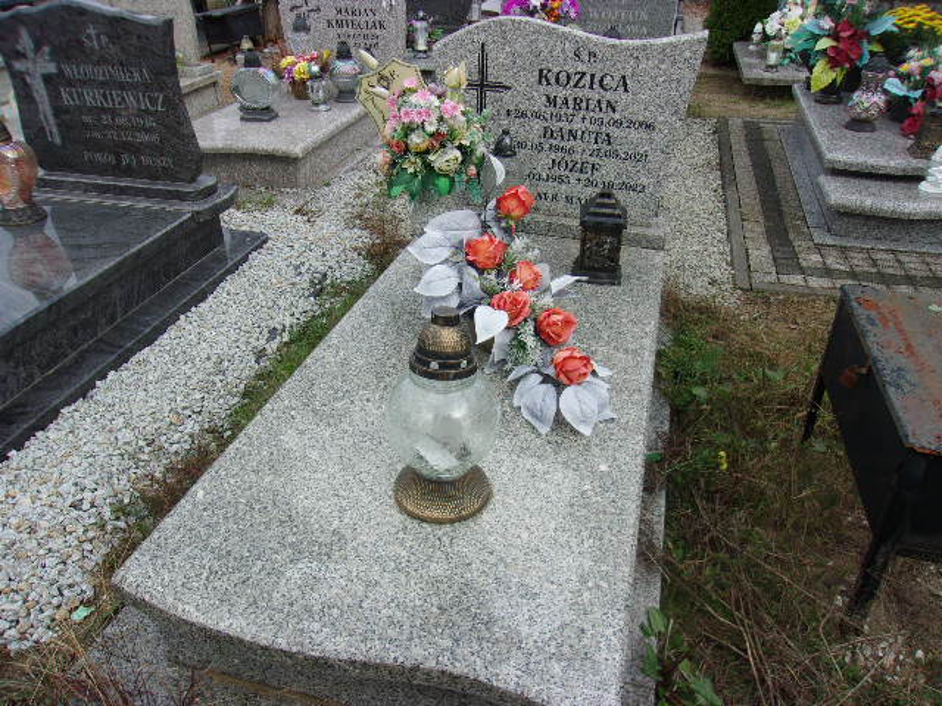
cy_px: 353
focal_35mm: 27
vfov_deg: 51.4
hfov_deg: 65.3
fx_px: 735
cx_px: 471
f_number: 3
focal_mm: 4.9
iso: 80
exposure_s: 1/340
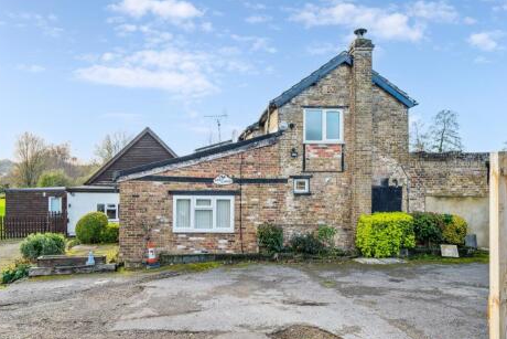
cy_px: 174
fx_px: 423
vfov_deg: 43.6
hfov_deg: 61.9
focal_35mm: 30
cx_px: 246
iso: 640
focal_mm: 29
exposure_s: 1/250
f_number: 7.1
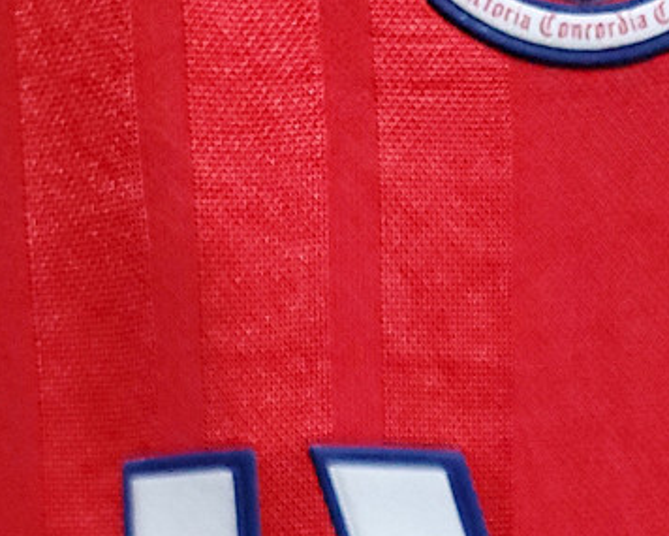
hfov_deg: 23.9
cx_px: 633
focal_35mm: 77
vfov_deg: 16.3
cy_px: 1001
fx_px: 1525
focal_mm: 4.3
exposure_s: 1/30
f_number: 1.5
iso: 500
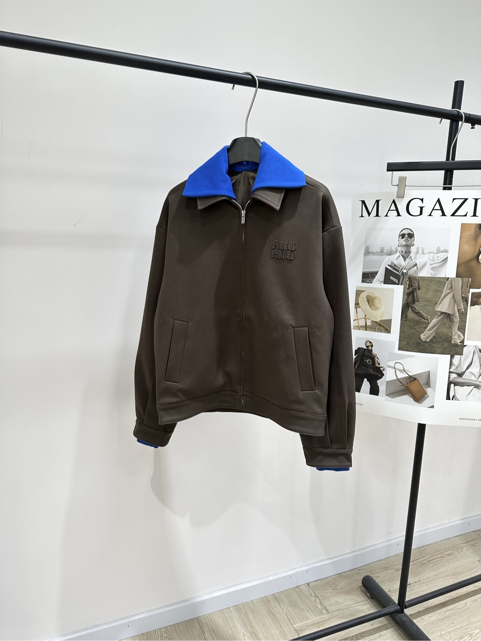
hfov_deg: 56.8
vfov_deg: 71.6
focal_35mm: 24
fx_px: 445
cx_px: 240
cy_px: 320
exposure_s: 1/121
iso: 125
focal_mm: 6.86
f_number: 1.78
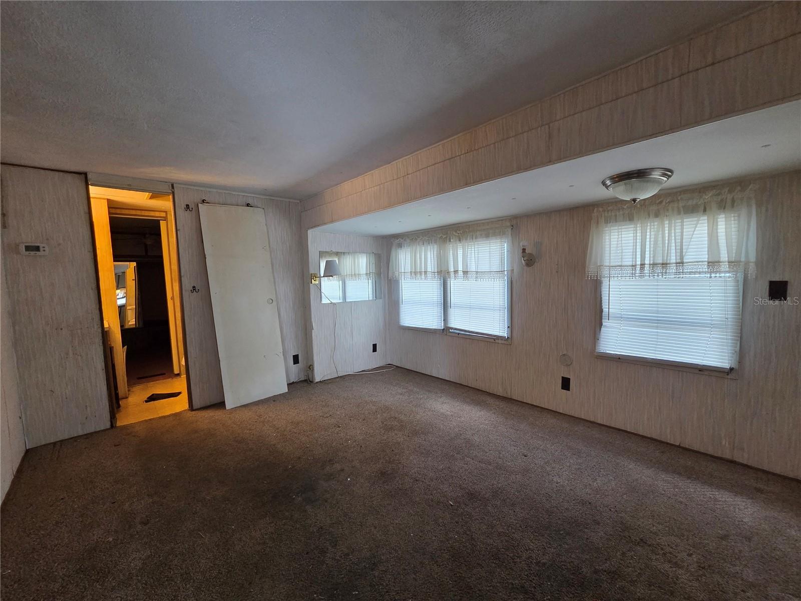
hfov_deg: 106.2
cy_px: 300
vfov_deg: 89.9
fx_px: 301
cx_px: 400
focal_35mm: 13
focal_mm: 2.2
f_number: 2.2
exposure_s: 1/60
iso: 400
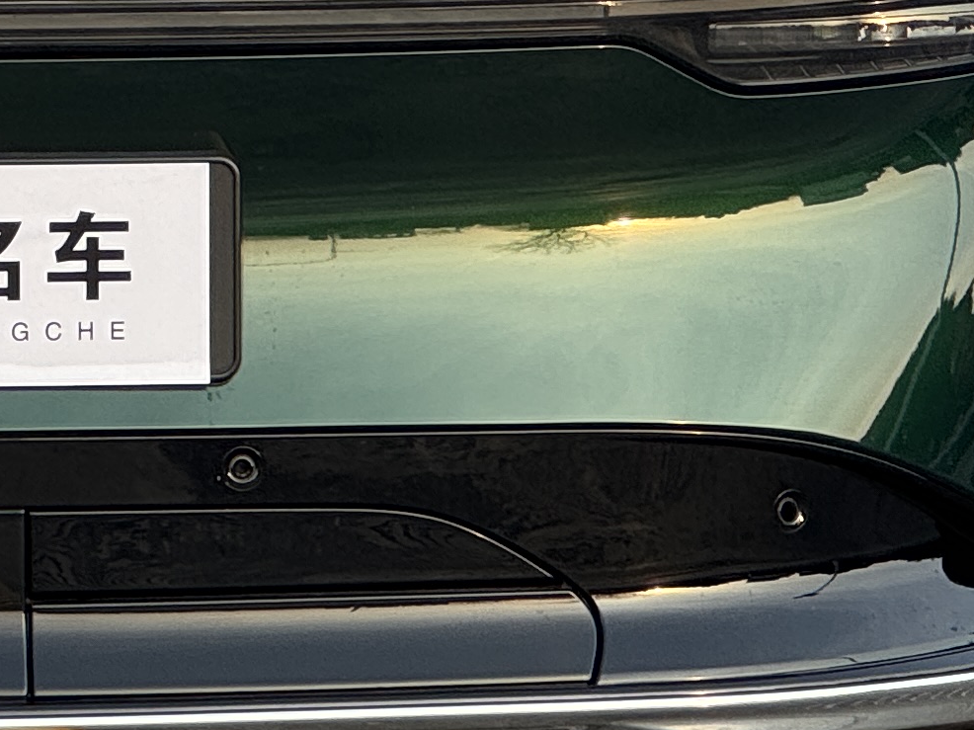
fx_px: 8861
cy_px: 53
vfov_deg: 4.7
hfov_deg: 6.3
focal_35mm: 315
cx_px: -153
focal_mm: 9
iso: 32
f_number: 2.8
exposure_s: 1/99
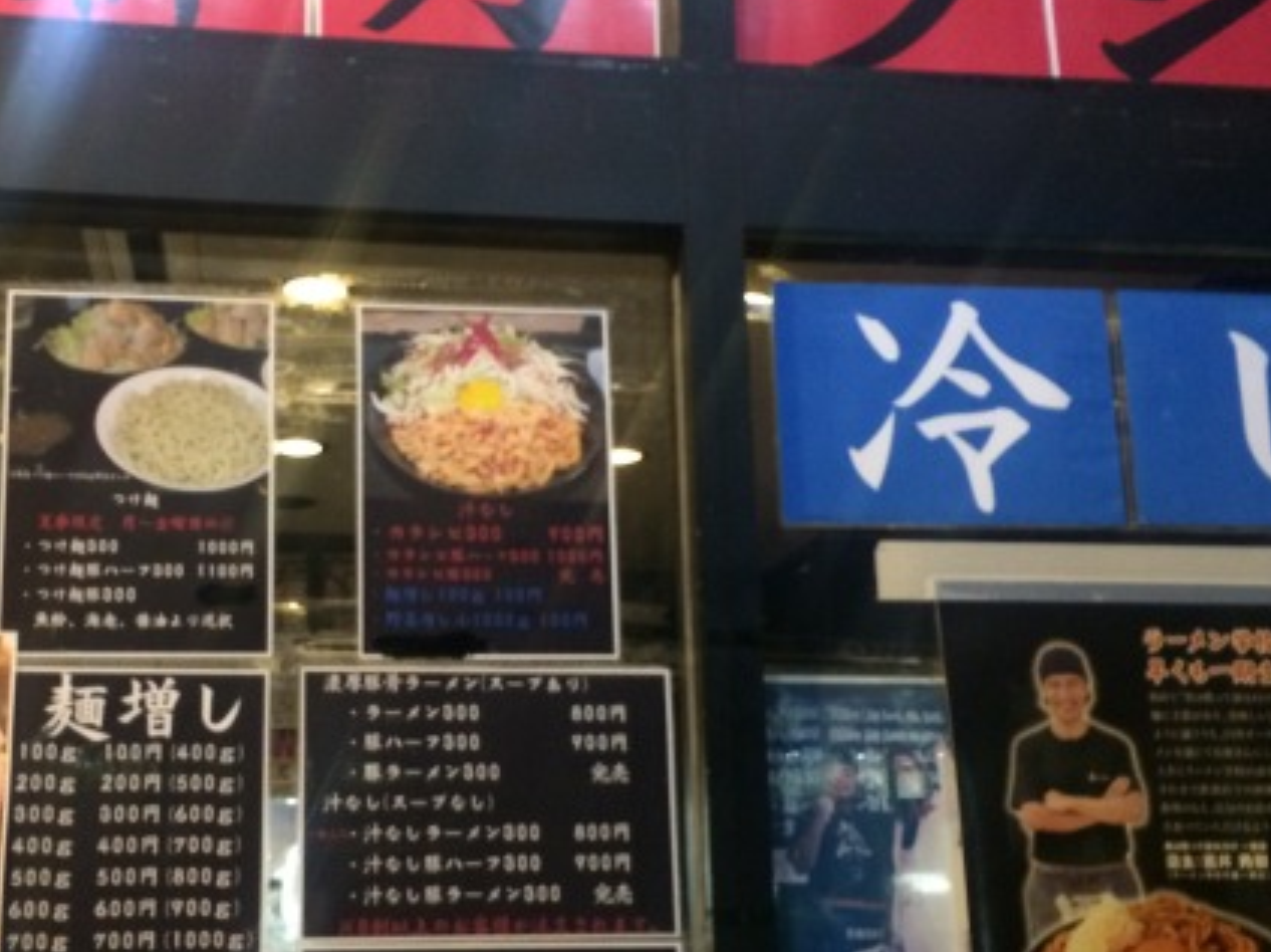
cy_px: 584
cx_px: 452
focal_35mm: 44
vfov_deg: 32.7
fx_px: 1615
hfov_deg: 42.5
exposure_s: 1/15
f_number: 2.2
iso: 320
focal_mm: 4.15
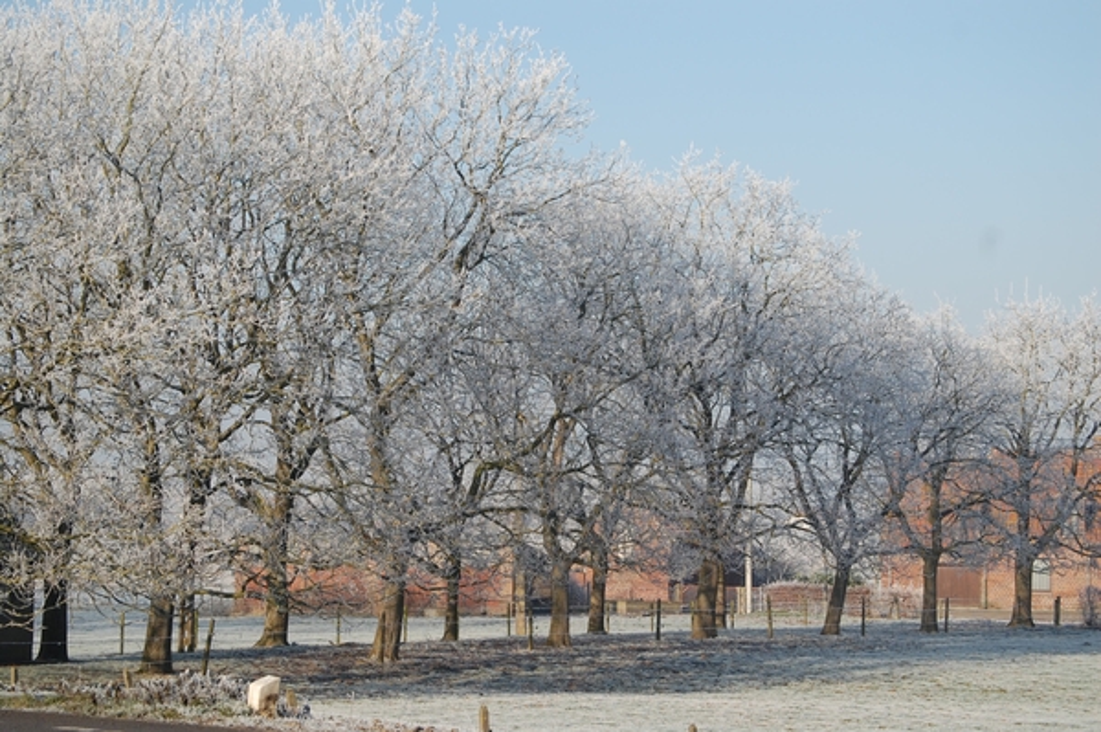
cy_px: 366
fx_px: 3209
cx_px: 550
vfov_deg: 13.0
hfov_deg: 19.5
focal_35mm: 105
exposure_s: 1/640
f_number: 6.3
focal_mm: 70
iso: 200
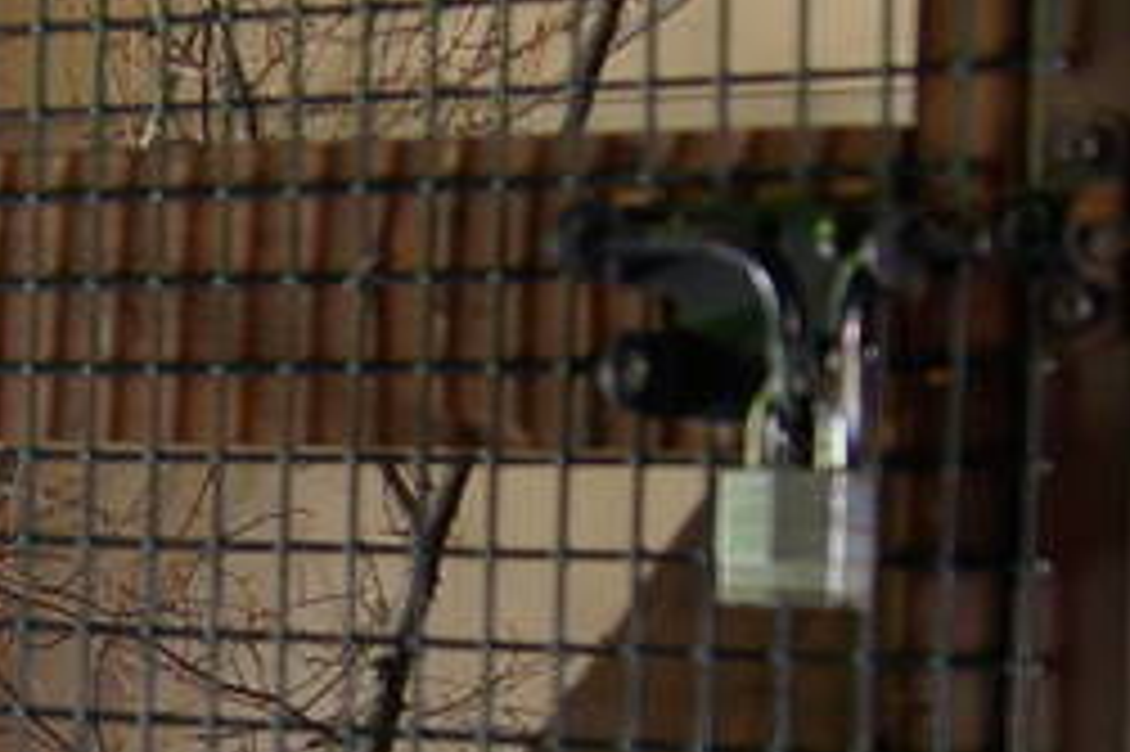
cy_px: 597
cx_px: -90
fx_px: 5395
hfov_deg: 11.8
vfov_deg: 8.0
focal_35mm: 172
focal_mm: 18
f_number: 3.5
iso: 200
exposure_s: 1/30
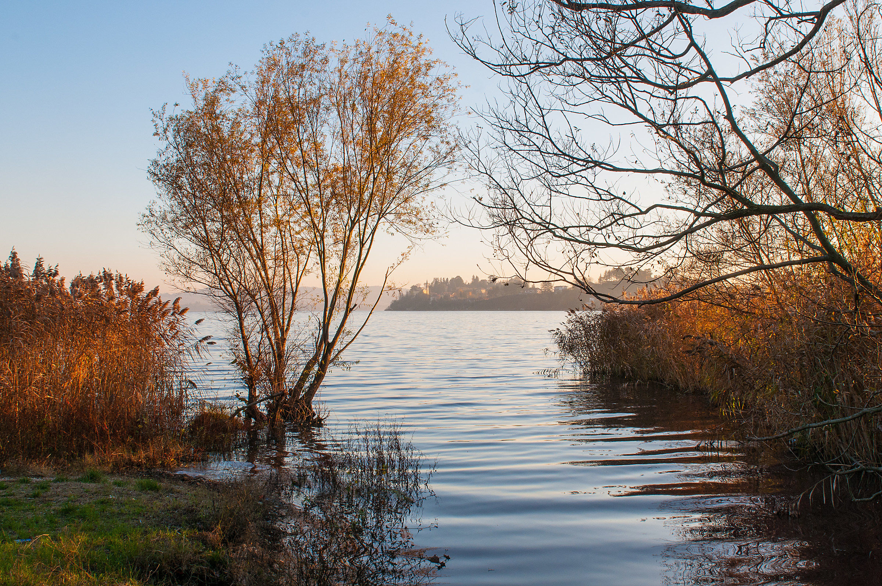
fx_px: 881
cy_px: 293
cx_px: 441
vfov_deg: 36.8
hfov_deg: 53.2
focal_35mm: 36
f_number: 11
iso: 200
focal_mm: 24
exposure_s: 1/60
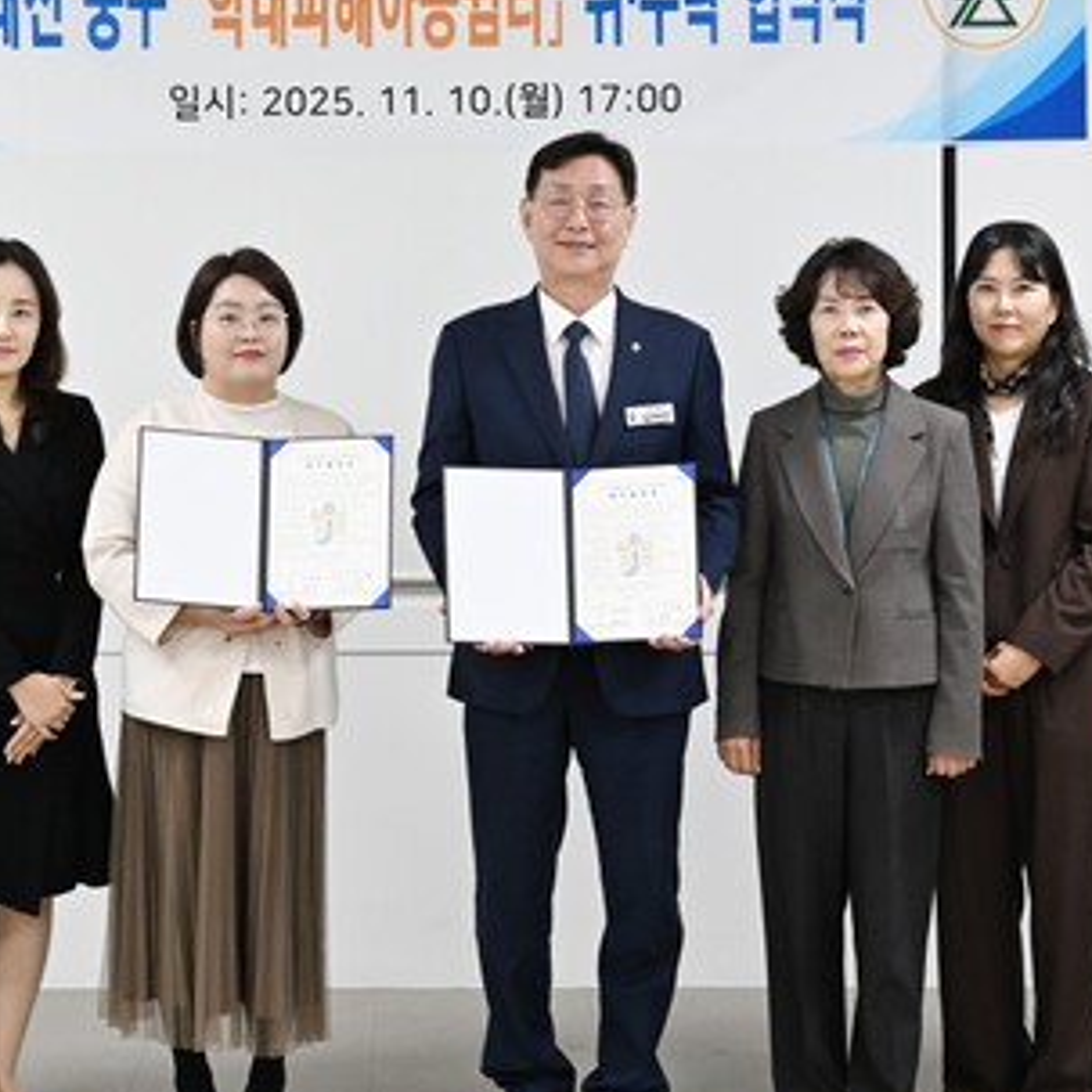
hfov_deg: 23.4
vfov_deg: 23.3
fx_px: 2641
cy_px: 483
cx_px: 490
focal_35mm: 74
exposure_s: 1/125
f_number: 5.6
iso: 2500
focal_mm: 44
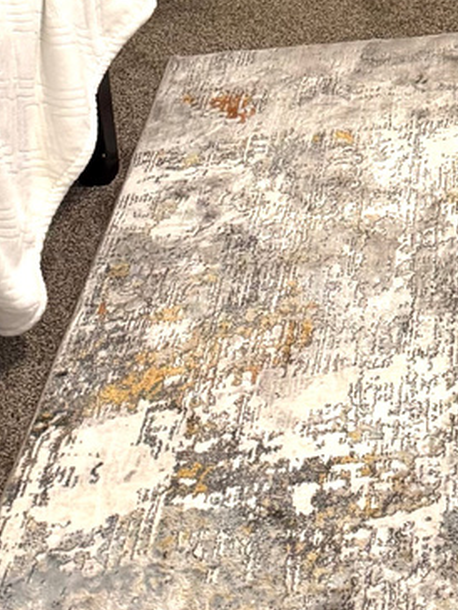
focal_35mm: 101
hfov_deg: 13.2
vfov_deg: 16.4
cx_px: 837
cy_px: -480
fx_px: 1781
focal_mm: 6.76
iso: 100
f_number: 1.78
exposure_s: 1/60
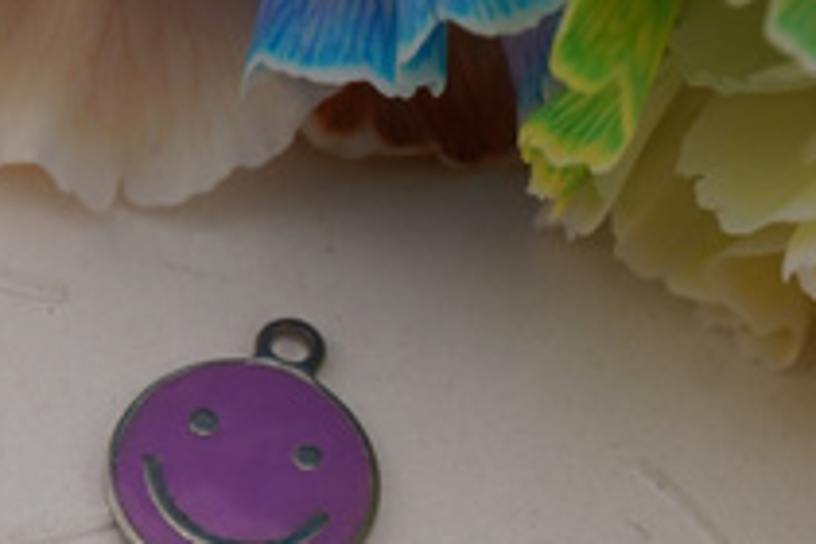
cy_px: 400
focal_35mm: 125
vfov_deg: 10.9
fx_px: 2835
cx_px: 12
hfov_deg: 16.1
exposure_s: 1/80
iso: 100
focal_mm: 39
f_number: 8
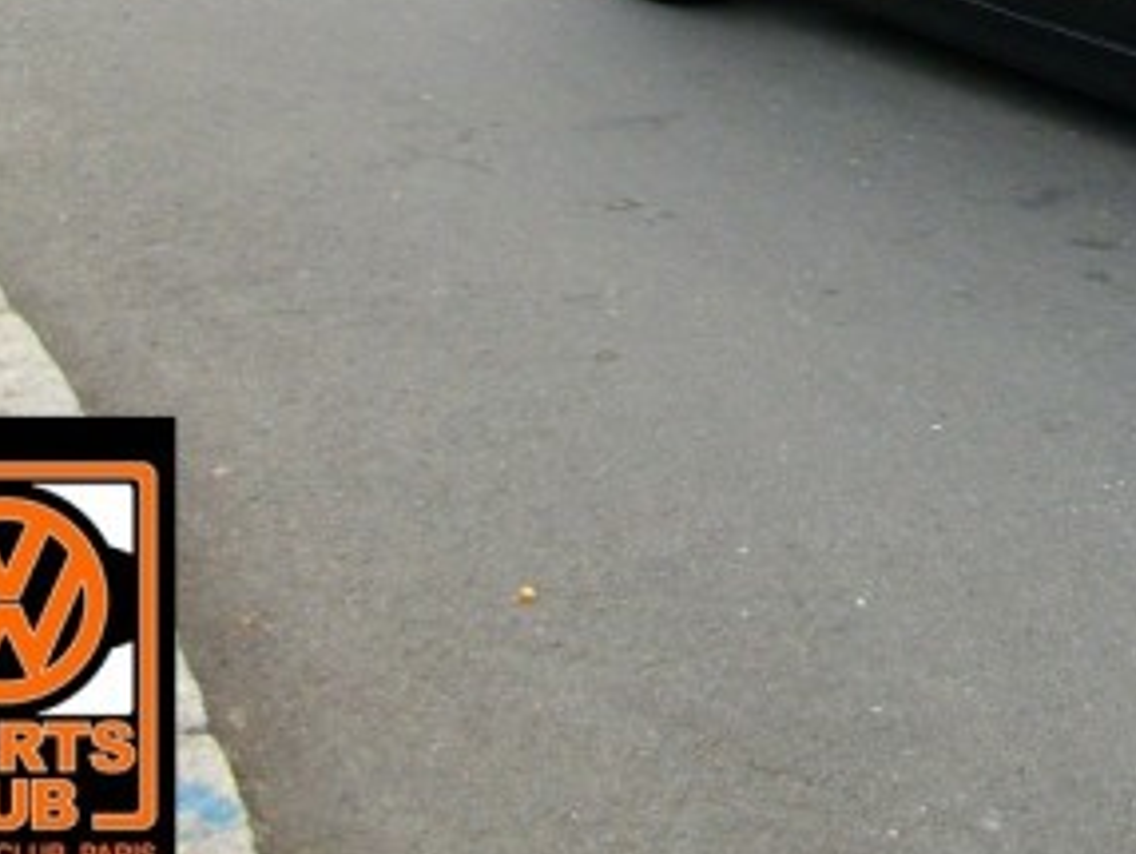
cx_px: 1422
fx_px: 3120
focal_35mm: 95
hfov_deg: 19.3
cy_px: -266
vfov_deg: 14.9
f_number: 2.9
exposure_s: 1/169
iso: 80
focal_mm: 5.7
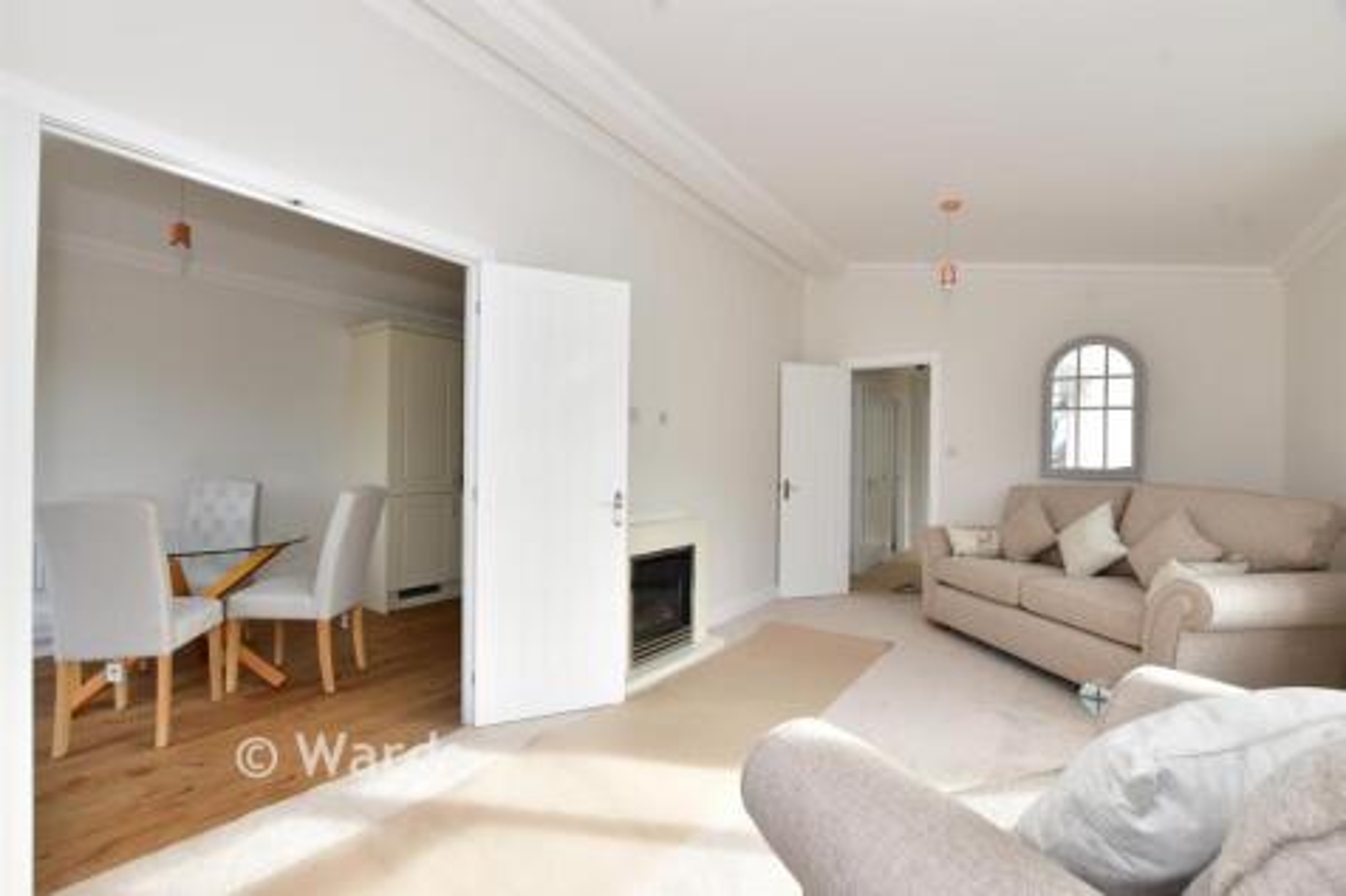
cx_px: 673
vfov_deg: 77.3
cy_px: 448
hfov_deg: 100.4
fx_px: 561
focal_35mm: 15
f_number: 7.1
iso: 400
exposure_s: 1/100
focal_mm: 10
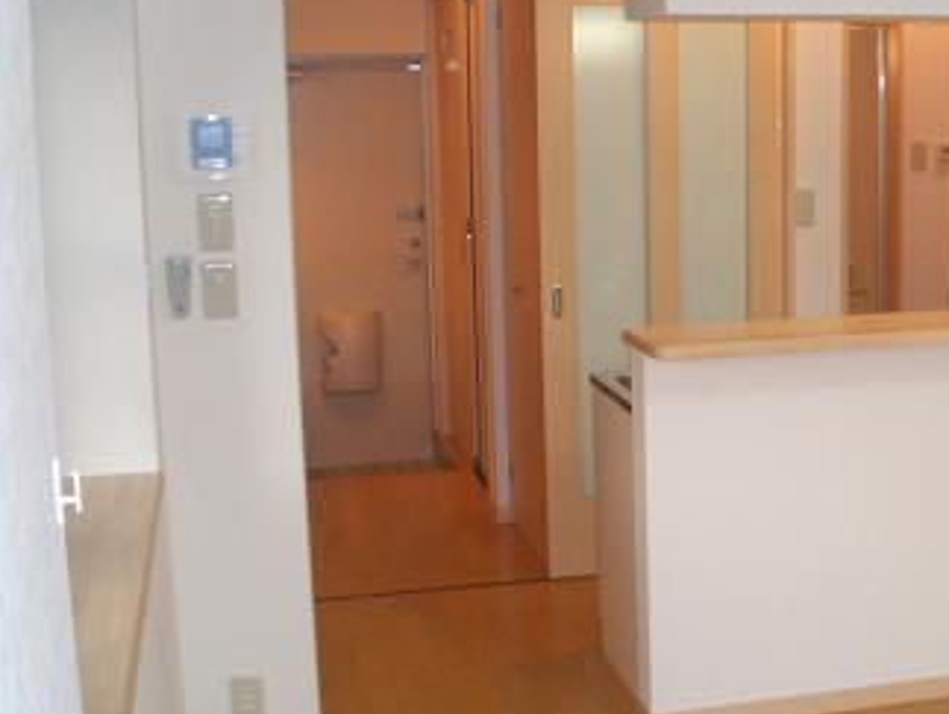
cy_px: 358
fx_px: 1564
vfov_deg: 25.7
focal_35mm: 57
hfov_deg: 32.9
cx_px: 749
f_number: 4
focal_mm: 4.8
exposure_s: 1/40
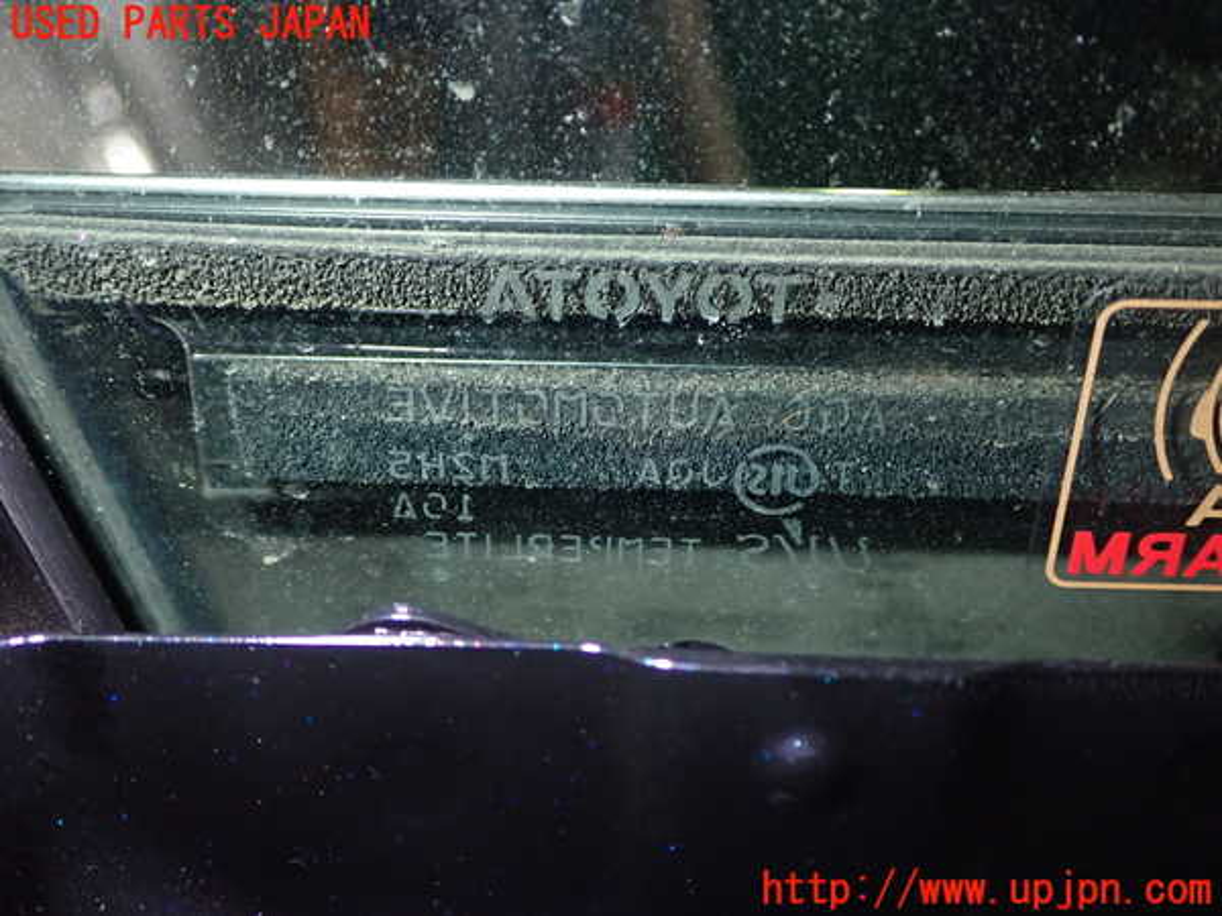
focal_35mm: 44
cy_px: 458
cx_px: 611
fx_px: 1553
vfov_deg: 32.9
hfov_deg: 42.9
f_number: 9
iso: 500
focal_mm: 7.84
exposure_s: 1/40
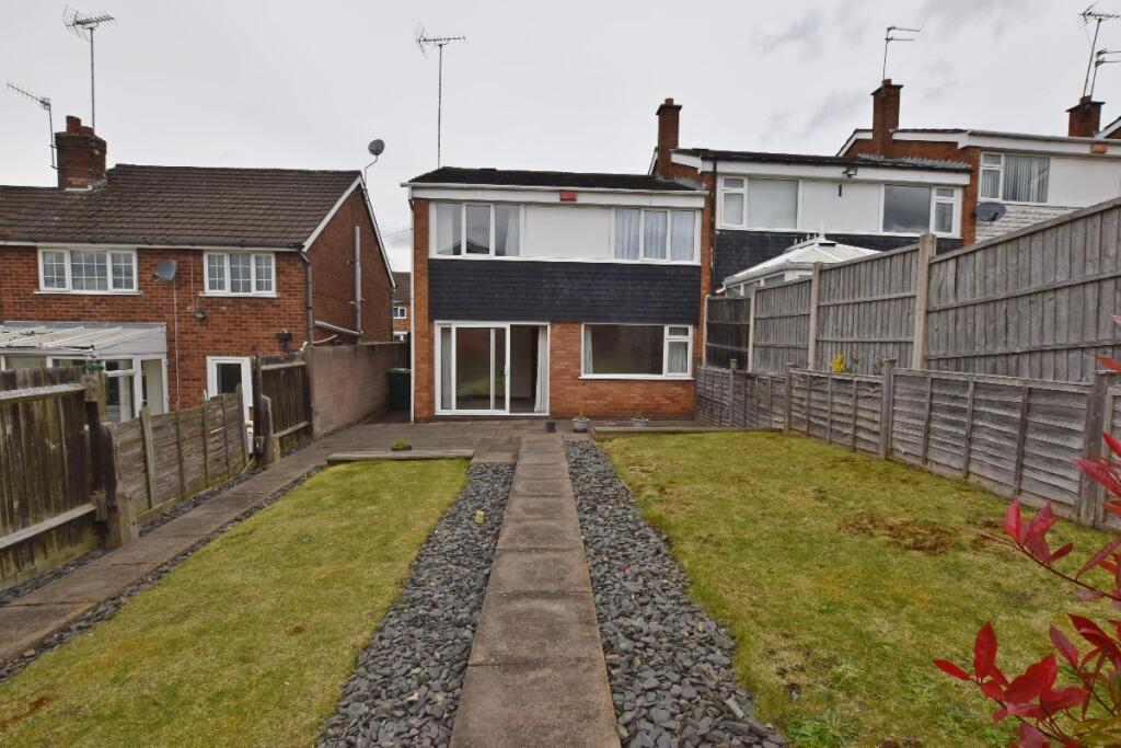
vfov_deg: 77.3
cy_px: 374
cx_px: 560
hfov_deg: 100.4
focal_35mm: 15
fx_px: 467
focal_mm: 10
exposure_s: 1/200
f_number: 9
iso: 100
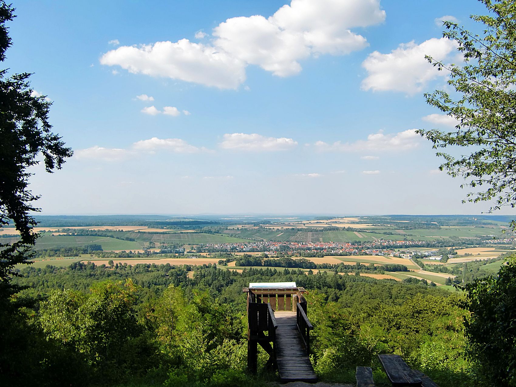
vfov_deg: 42.9
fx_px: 492
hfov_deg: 55.4
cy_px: 194
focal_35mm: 33
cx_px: 258
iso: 64
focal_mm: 5.8
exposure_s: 1/160
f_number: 7.2
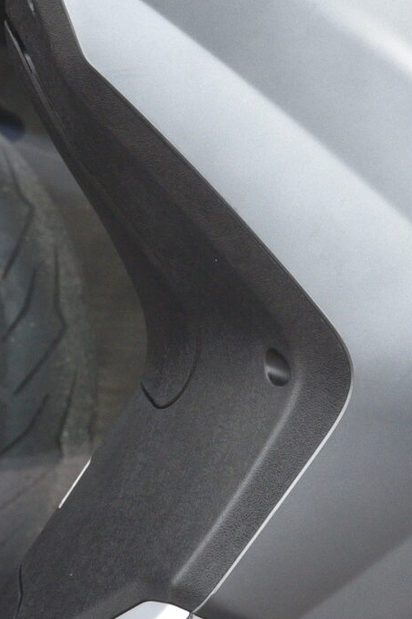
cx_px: 175
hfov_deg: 5.3
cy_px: 280
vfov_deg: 7.9
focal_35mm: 261
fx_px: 4480
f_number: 8
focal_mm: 70
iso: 2000
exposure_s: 1/250
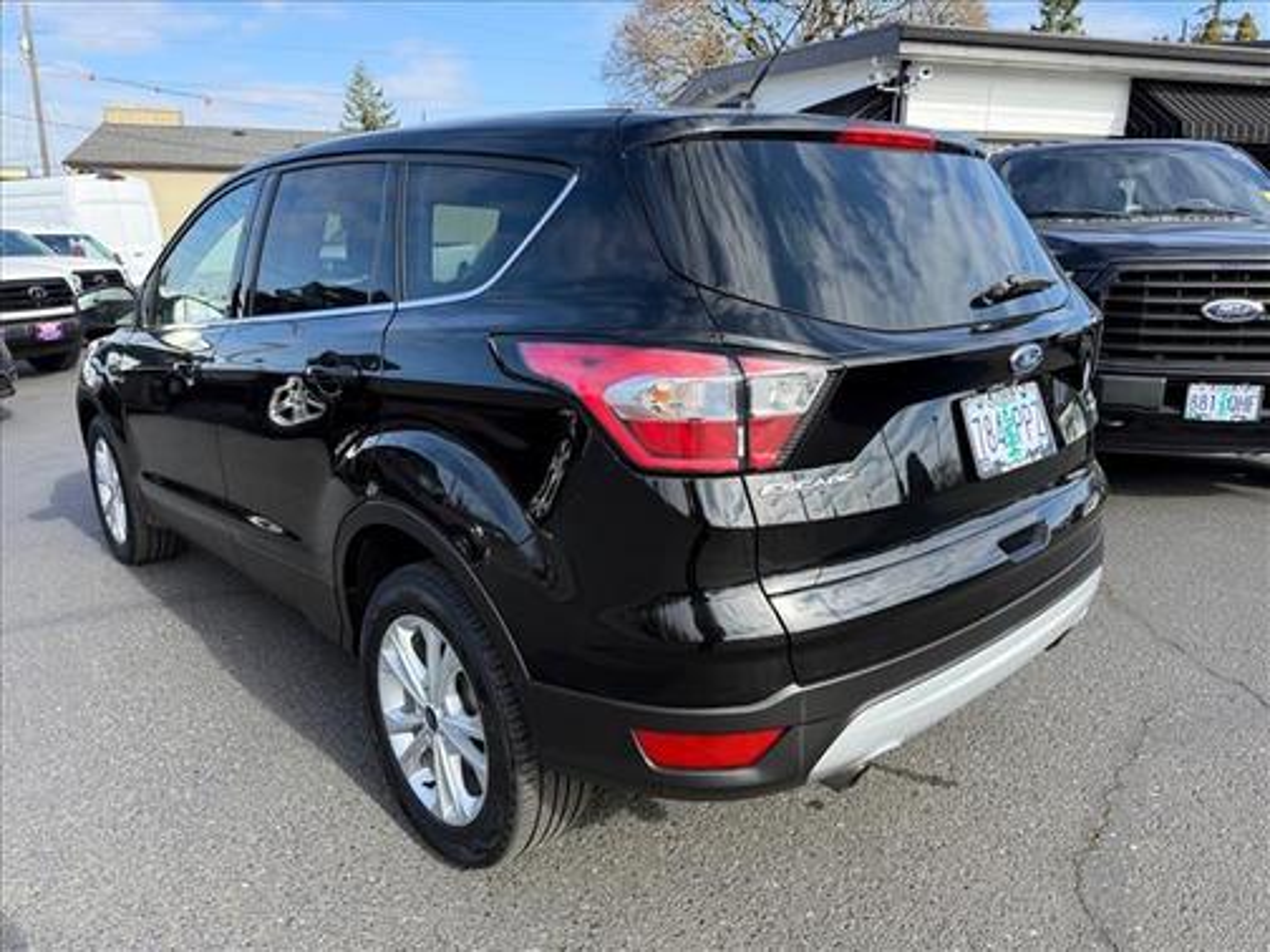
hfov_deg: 71.6
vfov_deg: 56.8
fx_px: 881
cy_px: 476
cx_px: 635
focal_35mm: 24
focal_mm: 6.76
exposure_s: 1/1522
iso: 100
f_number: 1.78
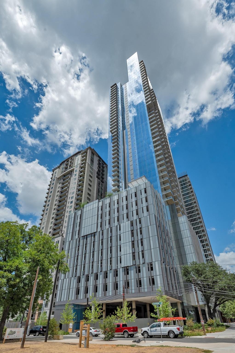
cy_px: 176
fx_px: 137
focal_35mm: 14
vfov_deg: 104.3
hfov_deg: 81.1
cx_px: 118
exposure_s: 1/160
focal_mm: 14
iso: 250
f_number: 13
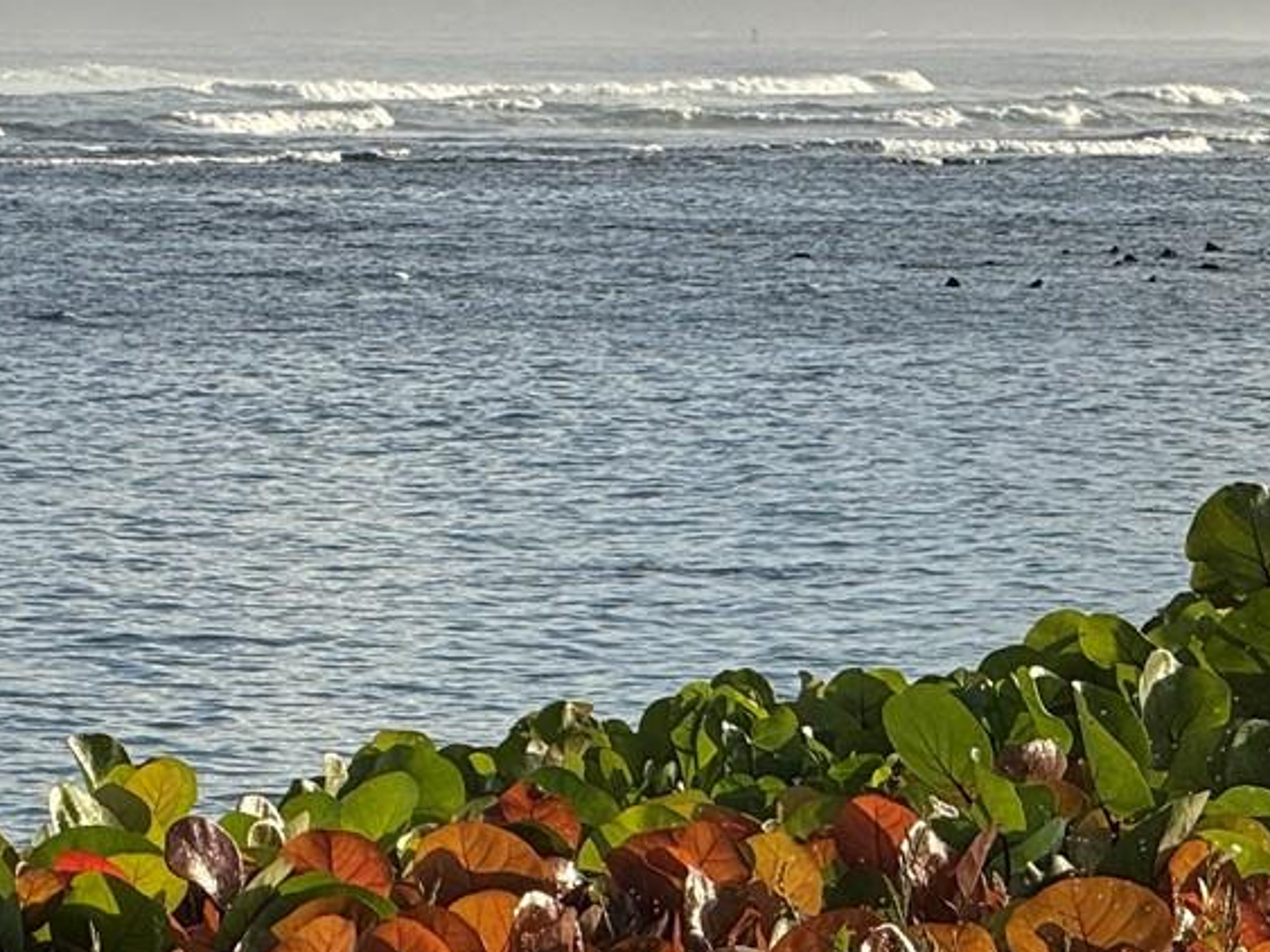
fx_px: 12508
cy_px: 246
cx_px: -165
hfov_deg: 5.8
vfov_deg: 4.4
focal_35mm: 341
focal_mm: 15.66
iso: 50
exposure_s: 1/1294
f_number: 2.8
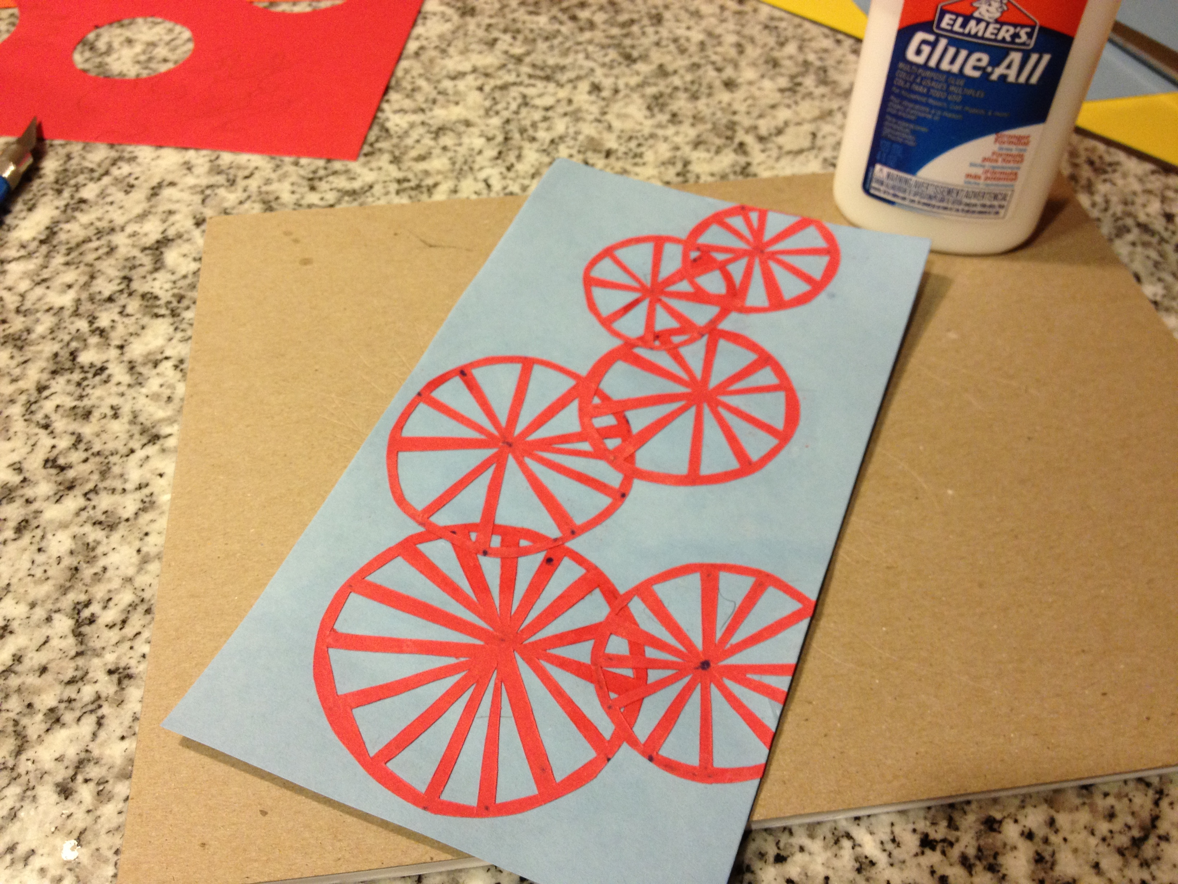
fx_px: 1191
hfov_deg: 52.6
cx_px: 589
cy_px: 442
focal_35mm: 35
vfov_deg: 40.7
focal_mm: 4.28
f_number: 2.4
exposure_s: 1/20
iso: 125
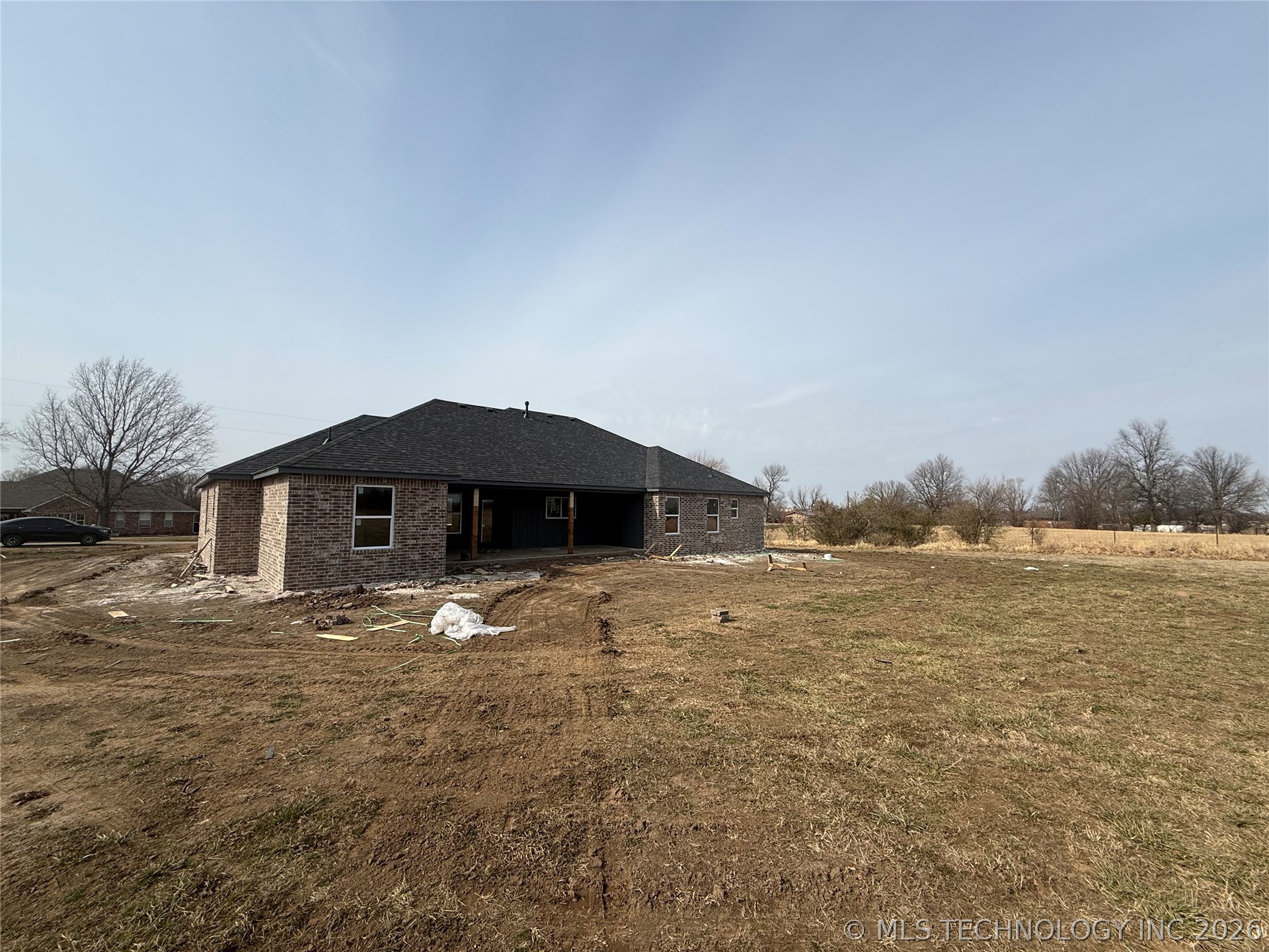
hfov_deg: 102.1
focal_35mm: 14
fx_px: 513
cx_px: 634
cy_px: 476
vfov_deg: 85.7
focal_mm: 2.22
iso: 50
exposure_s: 1/2841
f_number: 2.2
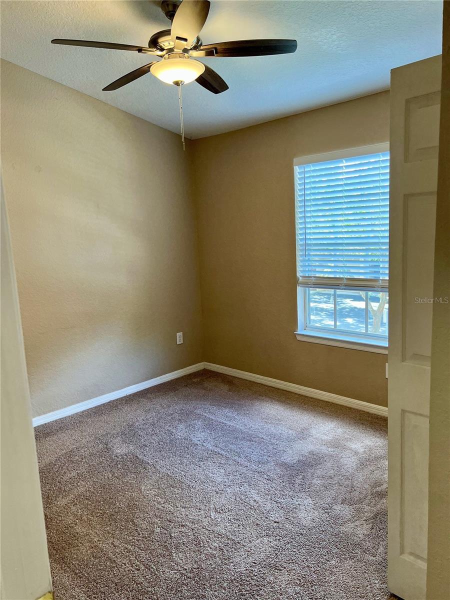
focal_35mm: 26
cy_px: 300
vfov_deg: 67.3
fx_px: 451
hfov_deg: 53.1
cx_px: 225
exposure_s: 1/120
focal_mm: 5.7
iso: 125
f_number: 1.5
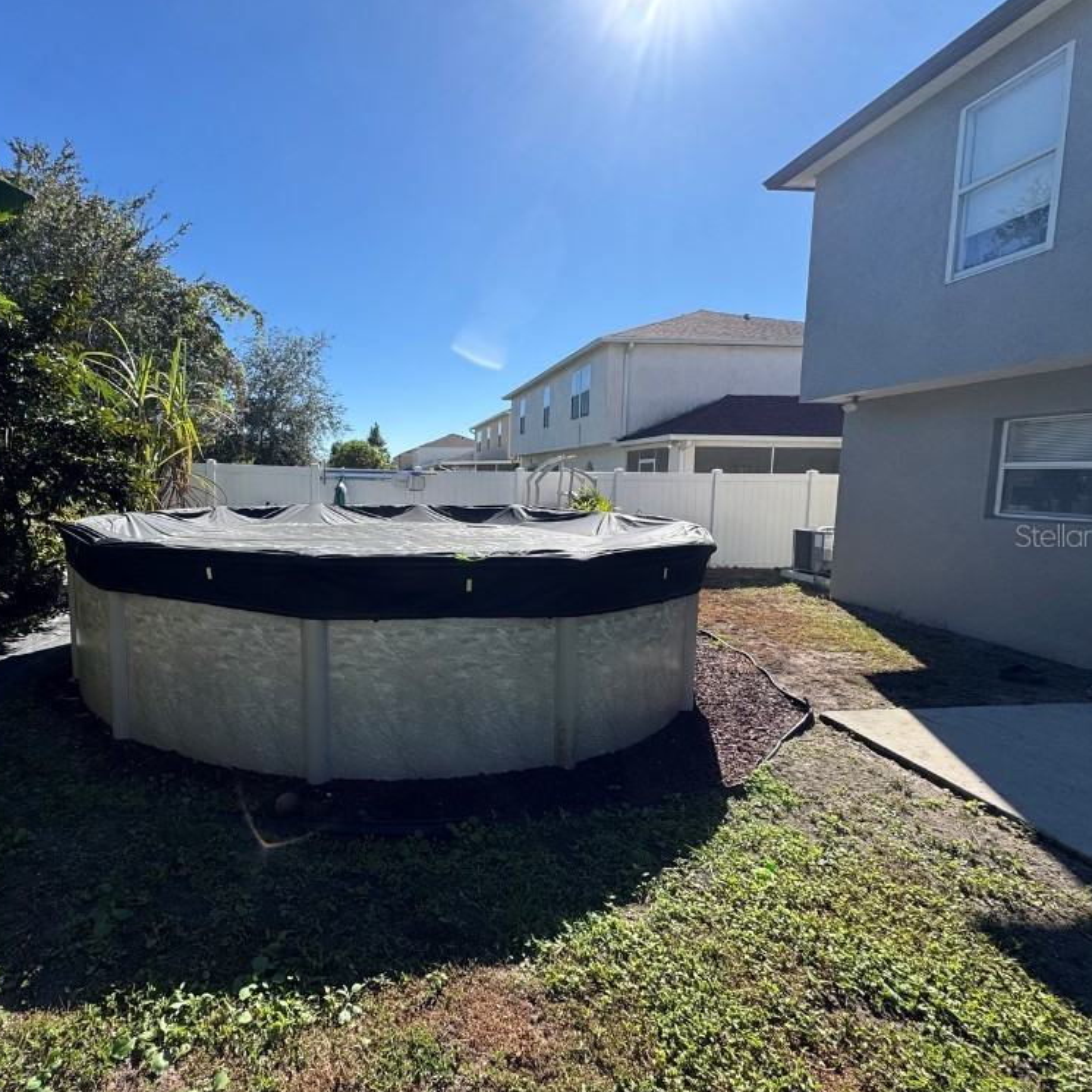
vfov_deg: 84.0
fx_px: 607
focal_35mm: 17
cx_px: 403
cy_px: 535
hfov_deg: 82.2
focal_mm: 2.22
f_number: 2.2
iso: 50
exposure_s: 1/1449
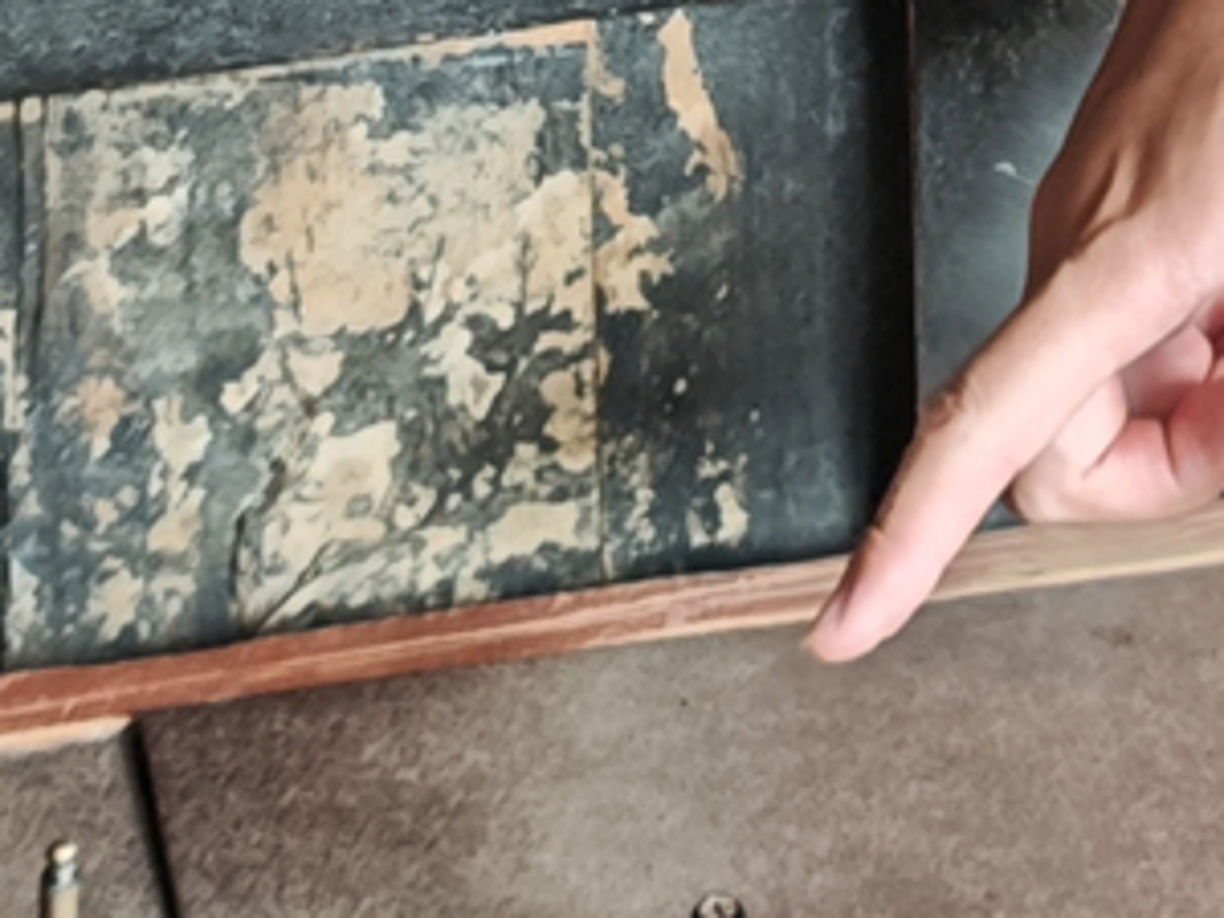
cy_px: -1338
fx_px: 5551
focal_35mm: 157
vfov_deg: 8.6
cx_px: 1399
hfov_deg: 12.3
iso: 64
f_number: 1.44
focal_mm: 6.68
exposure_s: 1/102
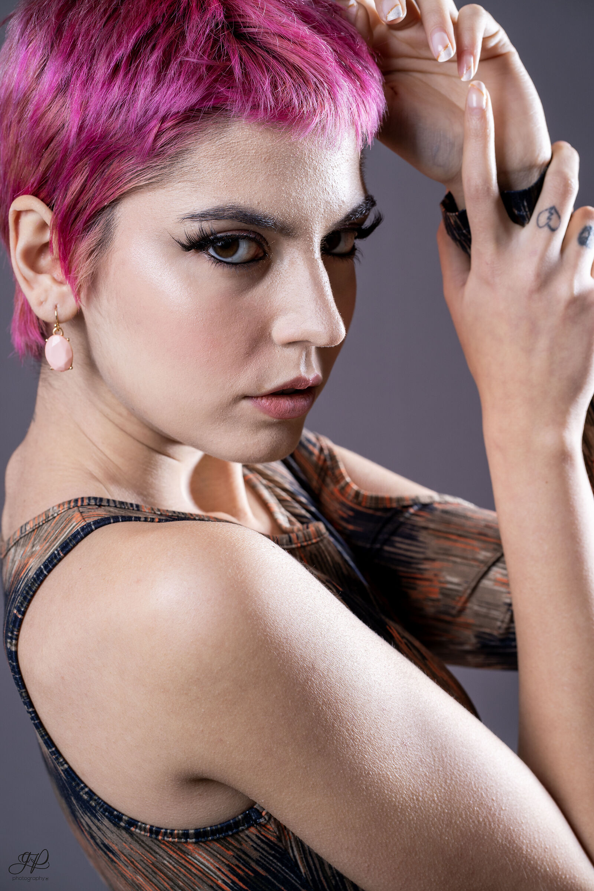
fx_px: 2104
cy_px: 446
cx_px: 297
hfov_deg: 16.1
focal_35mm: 85
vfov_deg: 23.9
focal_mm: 85
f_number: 8
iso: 200
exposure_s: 1/100
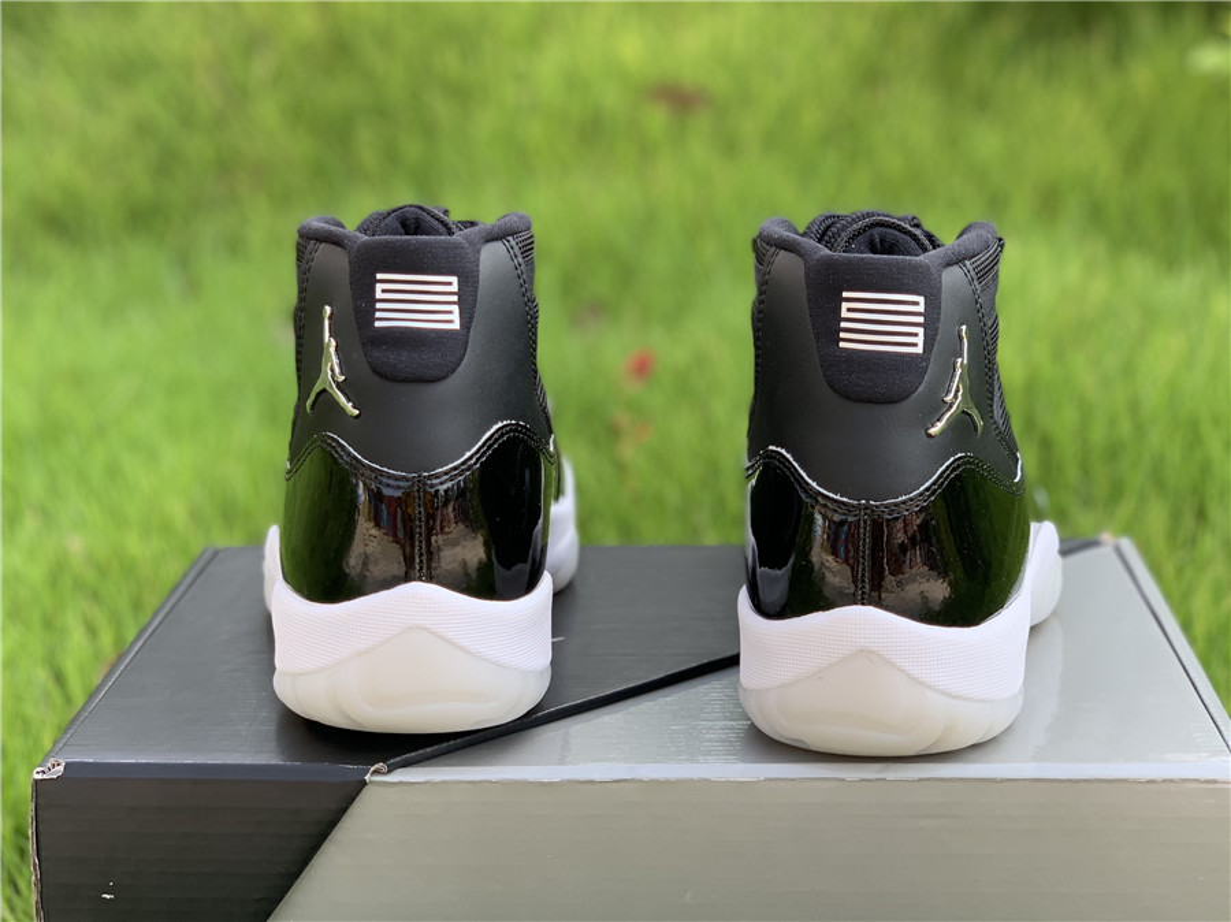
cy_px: 461
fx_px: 1848
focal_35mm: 52
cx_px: 616
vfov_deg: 28.0
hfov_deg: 36.8
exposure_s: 1/122
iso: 16
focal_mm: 6
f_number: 2.4
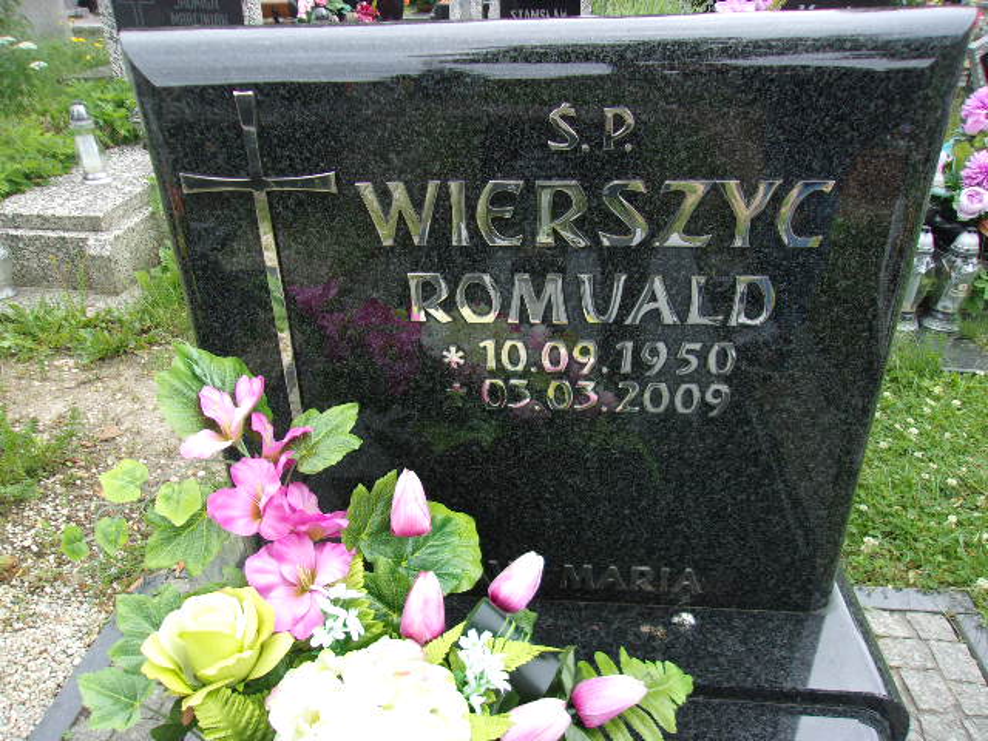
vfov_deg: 51.4
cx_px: 494
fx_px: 771
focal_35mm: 27
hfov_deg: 65.3
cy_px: 370
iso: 80
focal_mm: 4.9
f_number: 3
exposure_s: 1/140
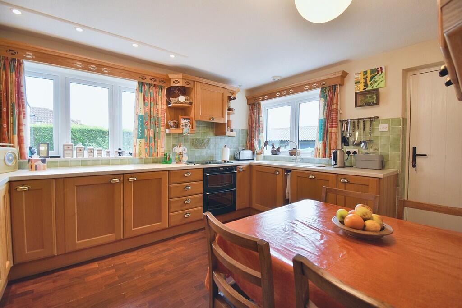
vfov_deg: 77.3
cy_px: 154
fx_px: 193
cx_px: 231
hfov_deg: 100.4
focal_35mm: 15
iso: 100
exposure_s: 1/20
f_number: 4.5
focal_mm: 10
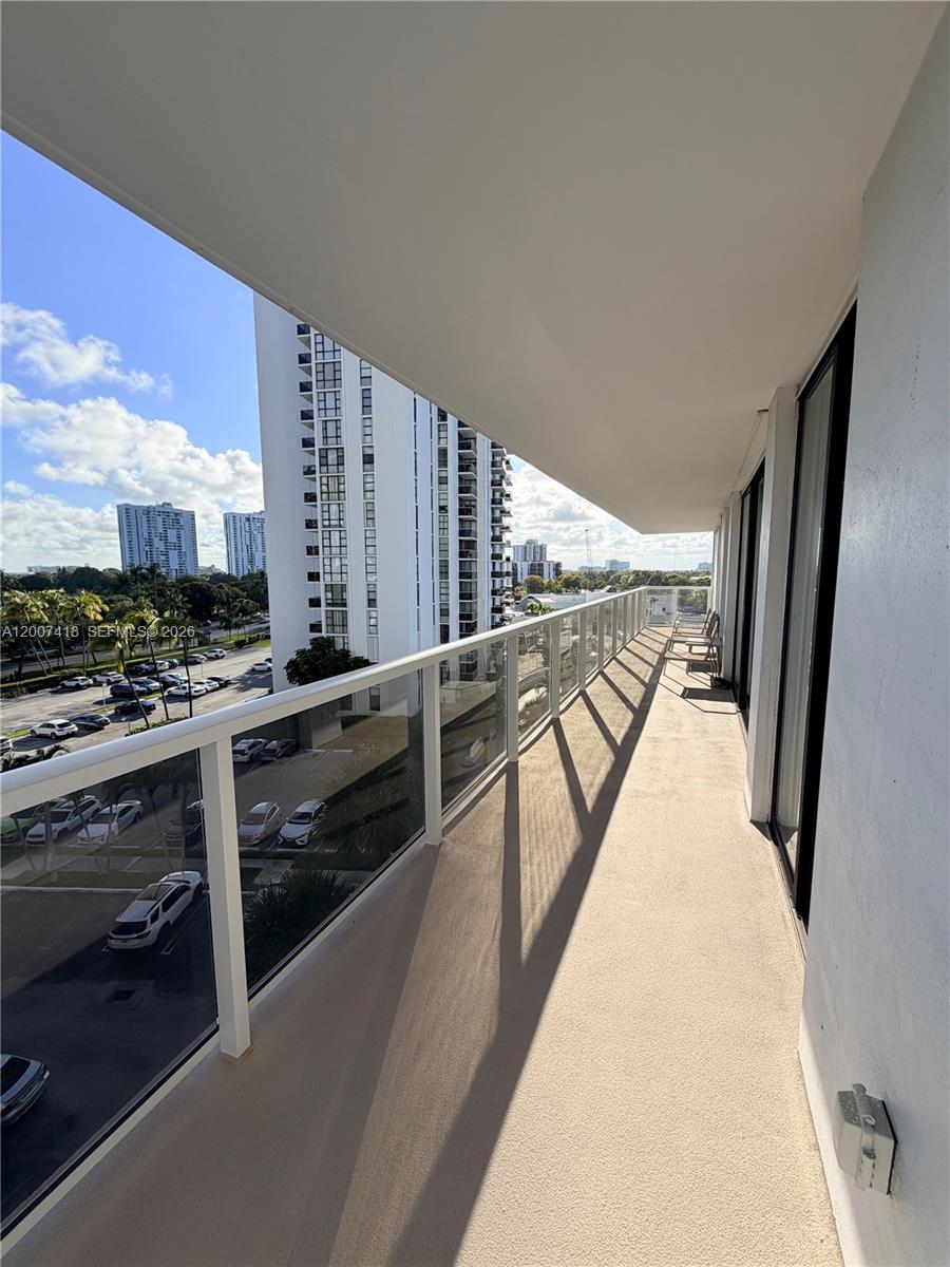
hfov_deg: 85.7
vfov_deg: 102.1
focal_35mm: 14
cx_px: 475
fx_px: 512
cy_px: 634
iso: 32
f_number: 2.2
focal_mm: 2.22
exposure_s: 1/1001
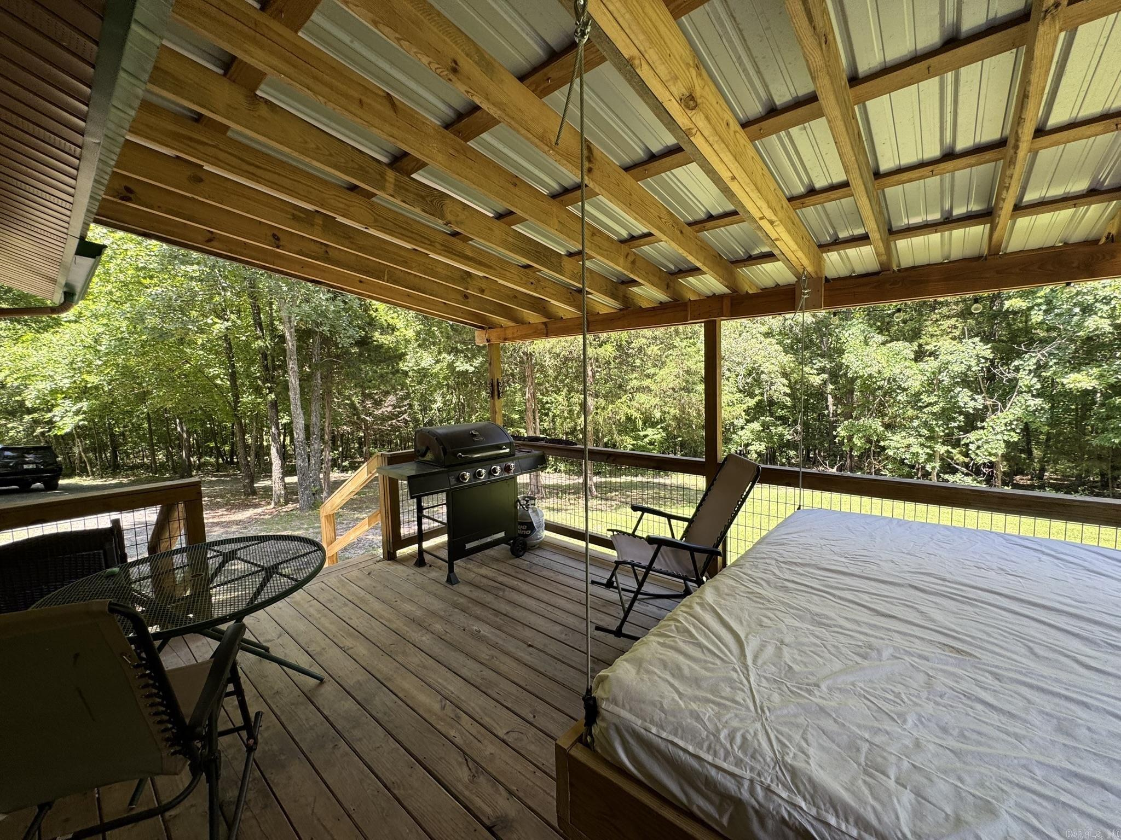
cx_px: 560
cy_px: 420
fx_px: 453
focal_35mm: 14
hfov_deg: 102.1
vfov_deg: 85.7
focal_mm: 2.22
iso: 40
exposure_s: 1/124
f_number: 2.2
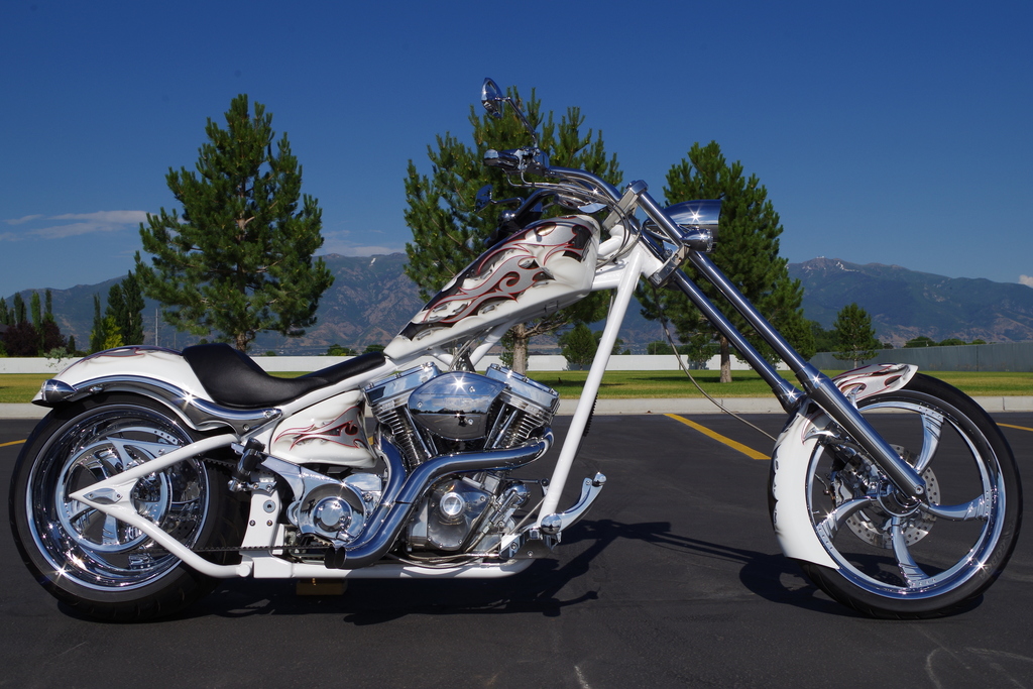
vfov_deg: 34.2
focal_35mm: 39
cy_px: 344
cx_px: 516
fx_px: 1119
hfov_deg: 49.5
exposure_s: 1/200
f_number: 14
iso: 100
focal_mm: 26.25
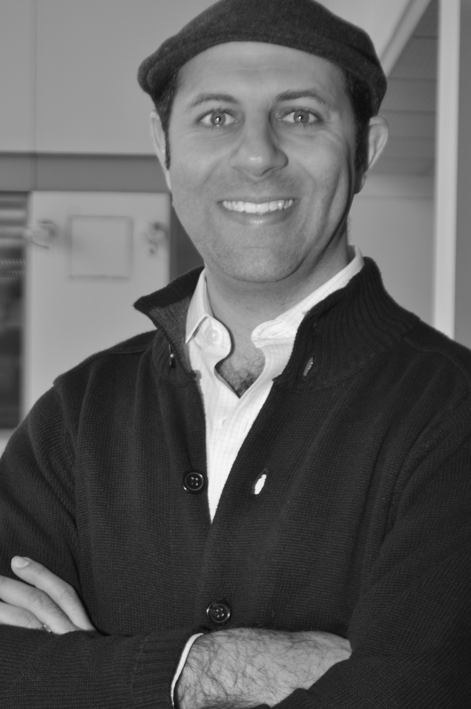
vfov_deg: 20.5
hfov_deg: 13.7
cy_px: 381
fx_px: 1960
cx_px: 262
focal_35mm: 100
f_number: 5.6
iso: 400
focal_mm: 55
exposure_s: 1/100
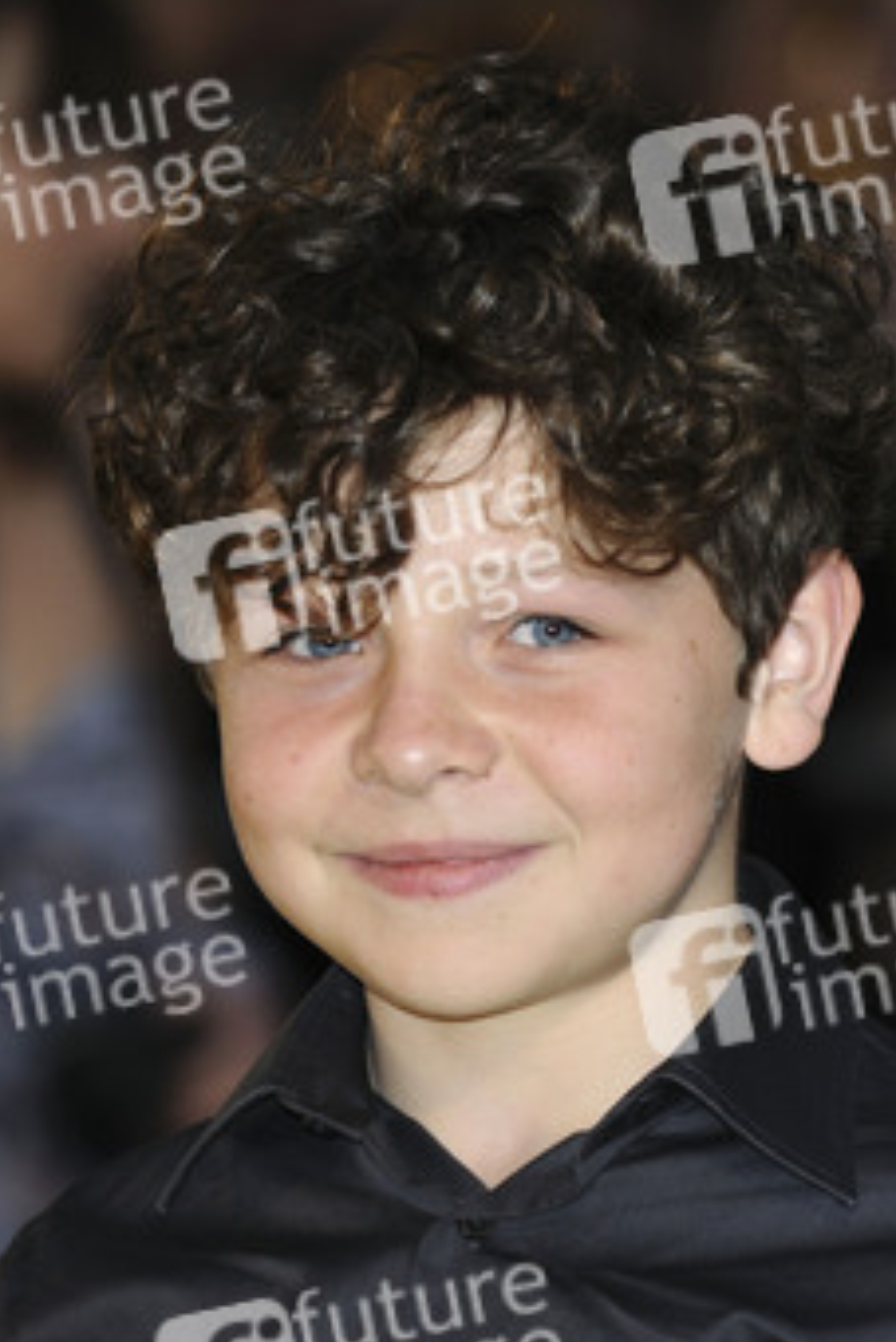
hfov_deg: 3.9
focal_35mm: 353
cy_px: 766
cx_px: 476
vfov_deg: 5.8
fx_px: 13164
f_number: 5
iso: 400
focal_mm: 200
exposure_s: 1/160
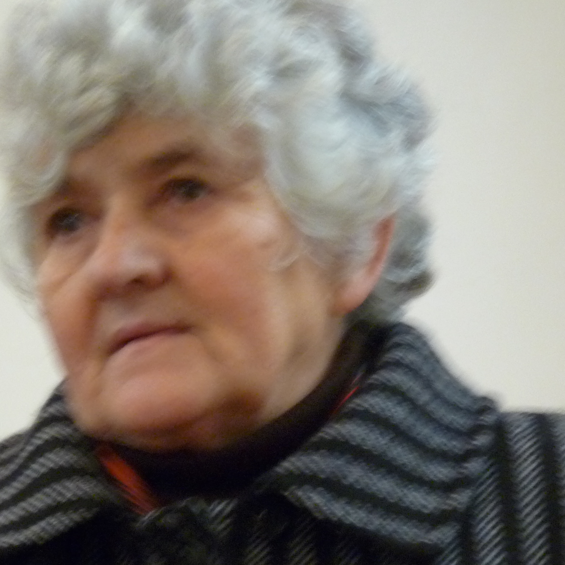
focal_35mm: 162
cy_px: 411
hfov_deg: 10.8
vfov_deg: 10.8
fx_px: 2992
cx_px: 285
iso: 400
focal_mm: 13.8
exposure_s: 1/13
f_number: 3.4
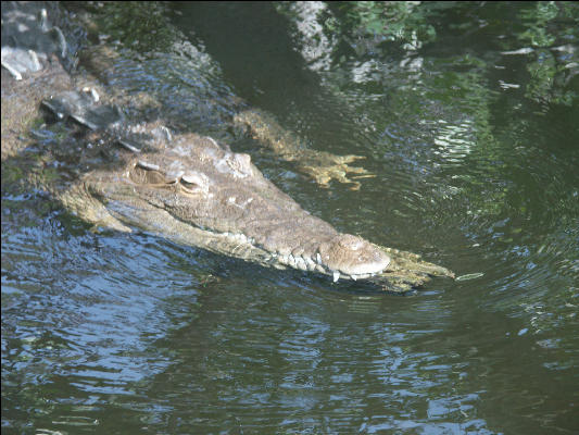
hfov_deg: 10.9
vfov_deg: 8.2
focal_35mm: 181
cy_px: 218
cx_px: 290
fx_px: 3028
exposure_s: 1/200
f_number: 3.5
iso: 100
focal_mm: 45.71
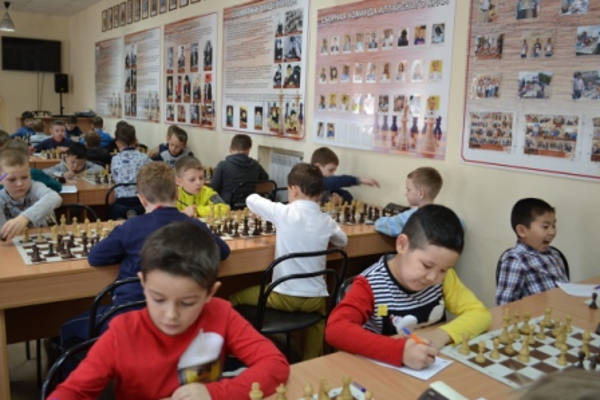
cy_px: 200
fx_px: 550
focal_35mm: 33
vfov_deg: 40.0
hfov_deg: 57.2
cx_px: 300
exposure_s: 1/40
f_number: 4
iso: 400
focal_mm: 22
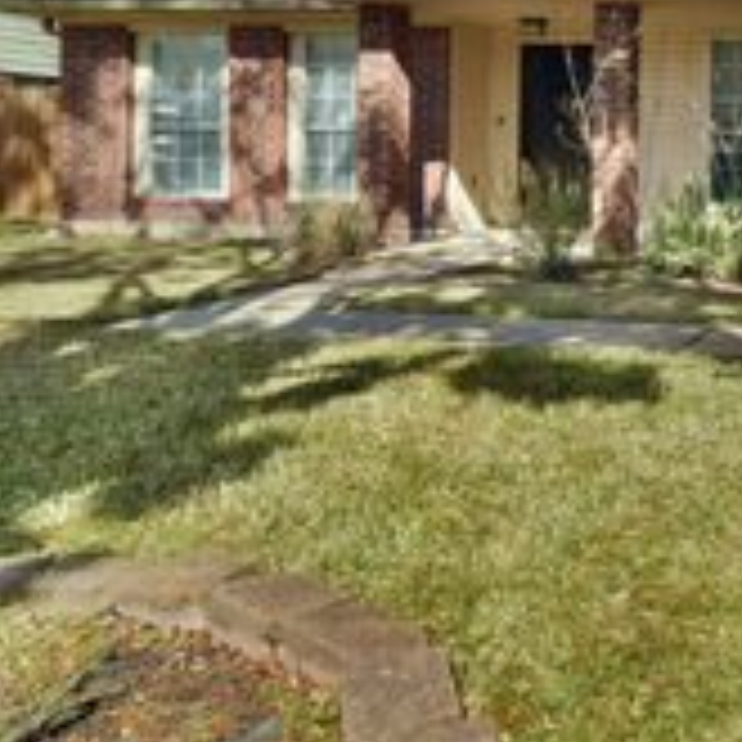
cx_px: 904
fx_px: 873
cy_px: 128
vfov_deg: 43.5
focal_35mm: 36
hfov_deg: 35.5
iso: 200
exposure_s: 1/400
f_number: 10
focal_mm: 14
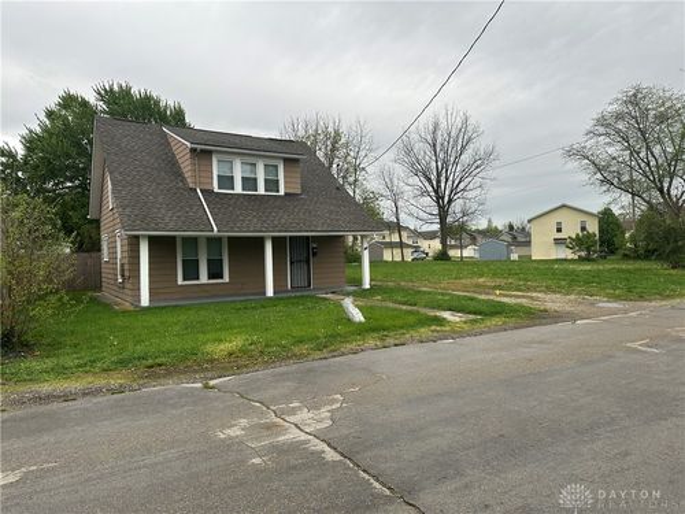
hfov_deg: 71.6
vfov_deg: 56.8
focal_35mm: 24
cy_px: 257
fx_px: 475
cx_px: 342
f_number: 1.78
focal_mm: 6.86
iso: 80
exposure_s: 1/634
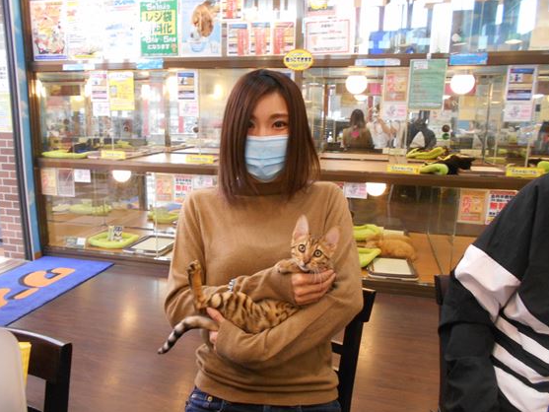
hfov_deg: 63.4
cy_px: 212
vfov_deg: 49.8
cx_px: 260
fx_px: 444
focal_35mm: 28
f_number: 3.2
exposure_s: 1/30
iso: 360
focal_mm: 4.6
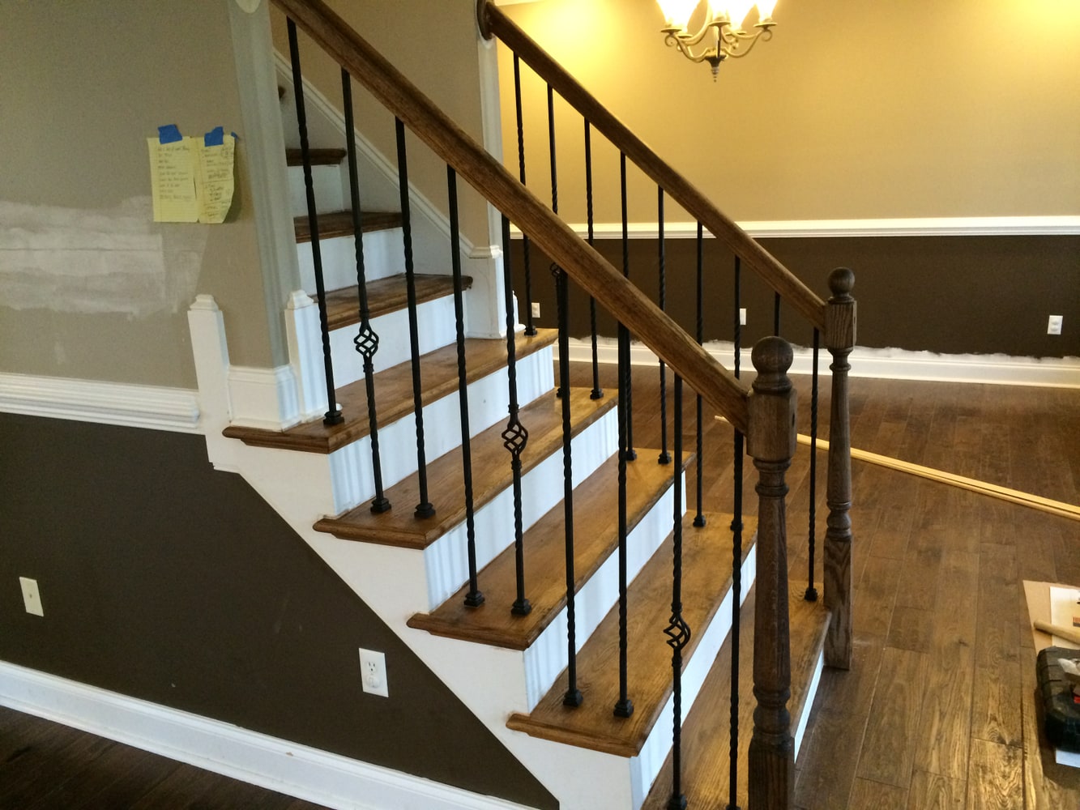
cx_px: 540
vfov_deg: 48.2
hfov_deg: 61.7
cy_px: 405
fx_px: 905
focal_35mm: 29
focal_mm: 4.15
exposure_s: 1/30
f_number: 2.2
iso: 320
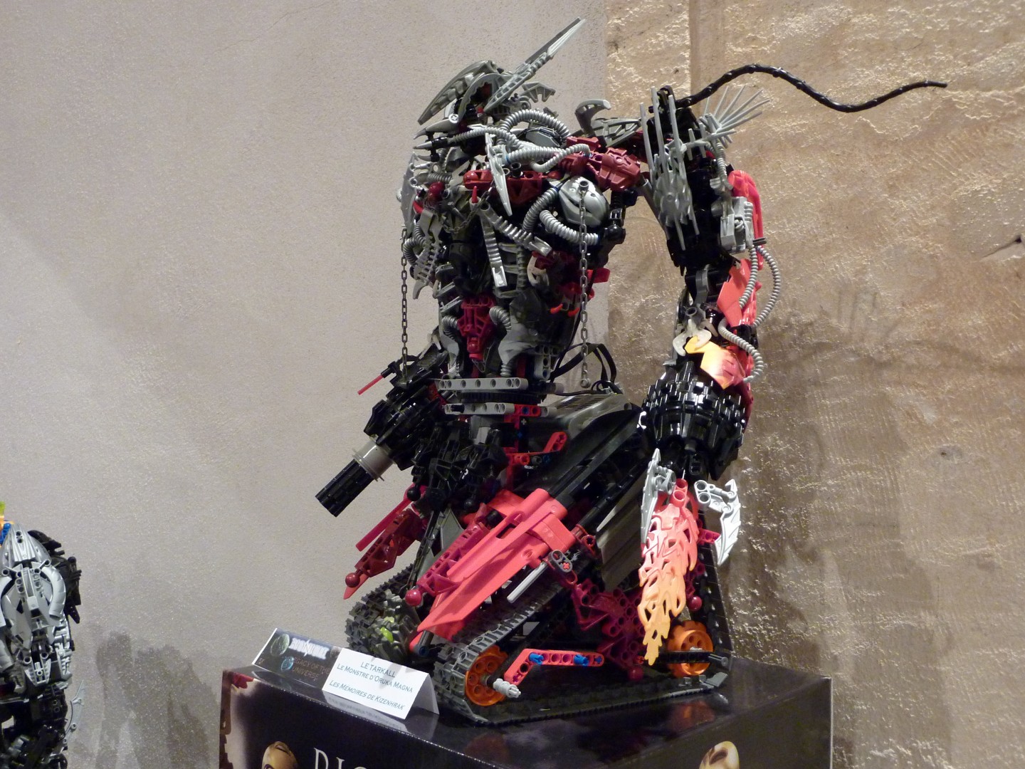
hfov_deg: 56.8
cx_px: 512
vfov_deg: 44.2
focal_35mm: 32
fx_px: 948
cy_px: 384
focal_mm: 5.3
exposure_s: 1/8
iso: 400
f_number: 3.5
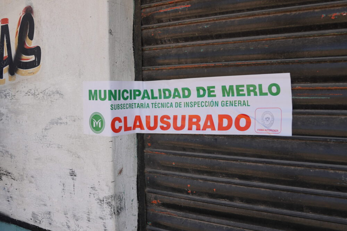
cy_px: 116
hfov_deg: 53.1
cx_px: 174
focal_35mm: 36
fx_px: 347
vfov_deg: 36.9
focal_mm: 24
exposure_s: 1/250
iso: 100
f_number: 4.5
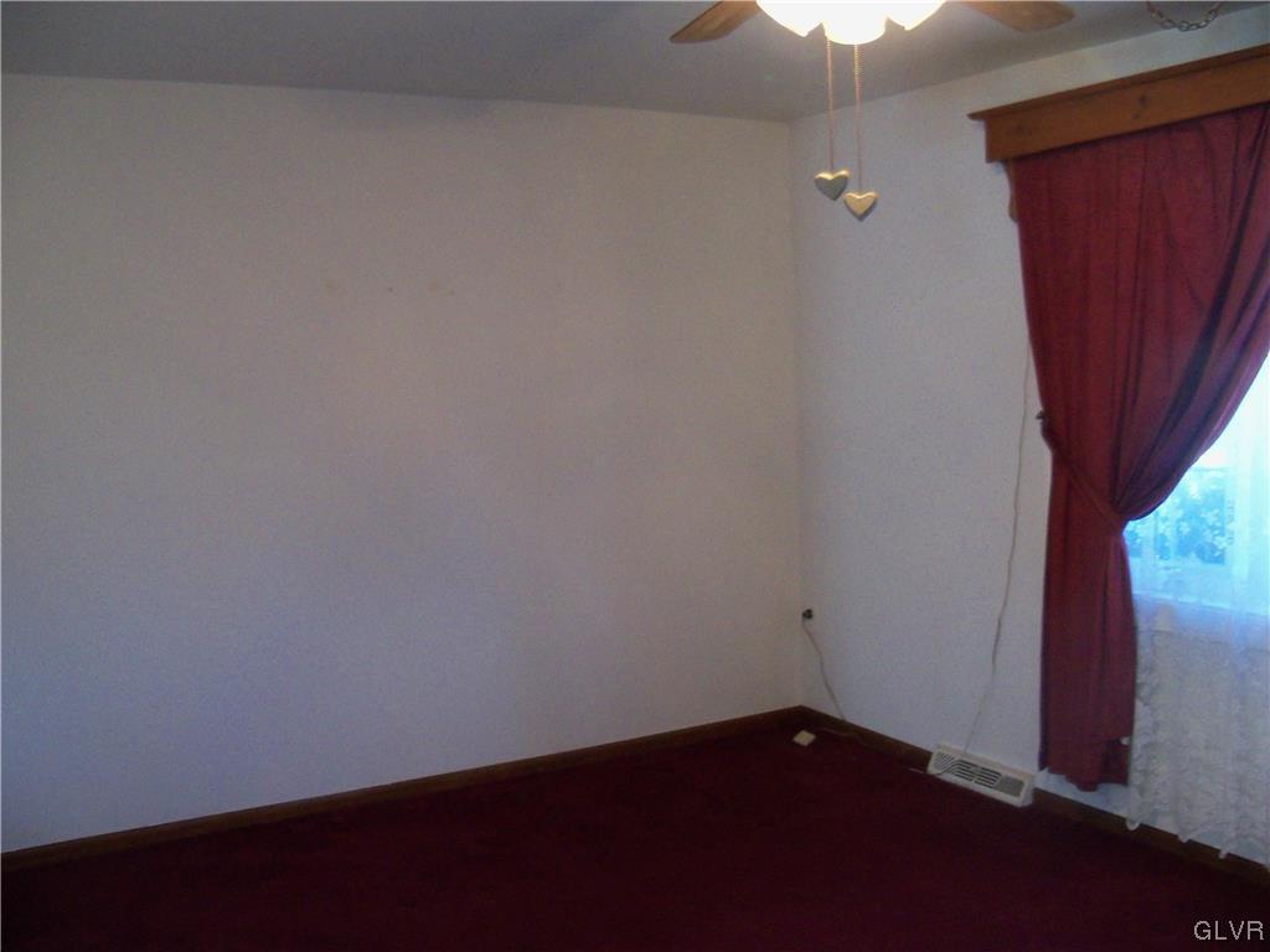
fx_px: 1284
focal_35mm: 35
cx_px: 635
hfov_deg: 52.6
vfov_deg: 40.7
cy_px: 476
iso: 400
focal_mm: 6.2
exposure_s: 1/30
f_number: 3.5
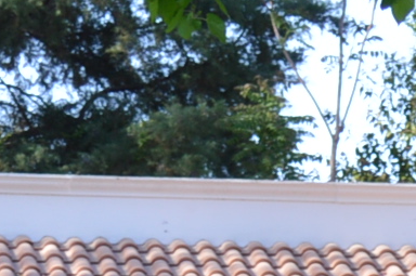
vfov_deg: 3.2
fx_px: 4882
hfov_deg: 4.9
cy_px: 634
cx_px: 346
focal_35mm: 423
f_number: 5.6
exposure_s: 1/125
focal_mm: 36
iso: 110
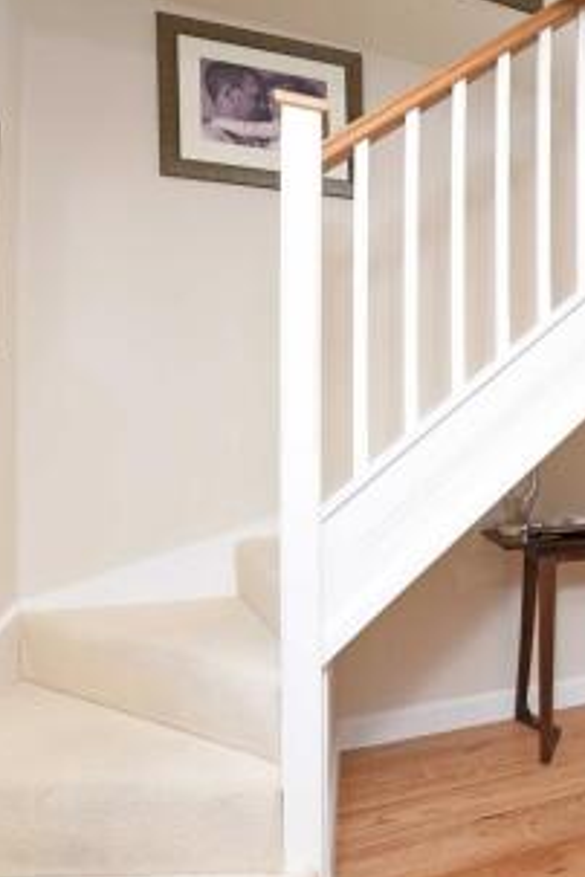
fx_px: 536
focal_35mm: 22
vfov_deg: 78.6
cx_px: 585
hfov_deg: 47.5
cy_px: 450
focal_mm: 14
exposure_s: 1/10
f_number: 7.1
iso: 200
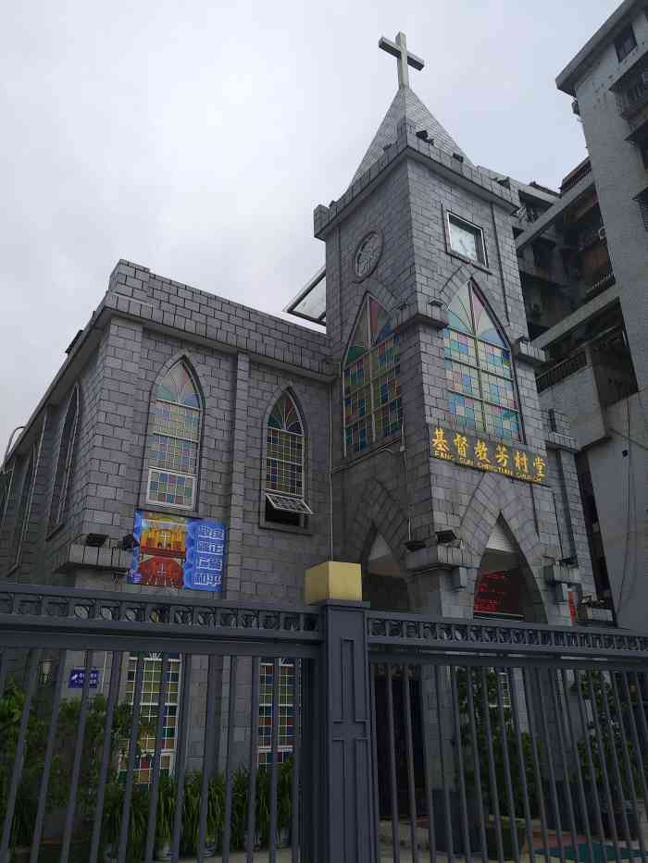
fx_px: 549
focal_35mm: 22
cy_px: 432
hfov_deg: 61.1
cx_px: 324
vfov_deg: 76.4
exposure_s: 1/1000
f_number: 2.2
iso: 100
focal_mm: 3.81
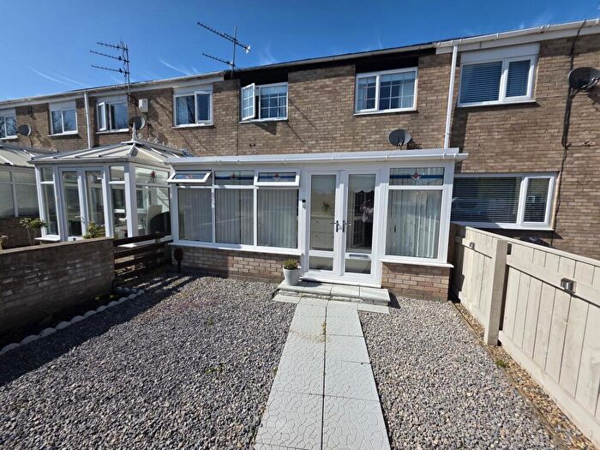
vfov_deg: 89.9
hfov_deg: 106.2
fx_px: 225
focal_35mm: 13
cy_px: 225
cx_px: 300
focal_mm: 2.2
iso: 40
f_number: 1.9
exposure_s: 1/2586
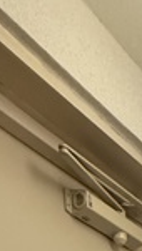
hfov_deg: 15.1
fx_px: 473
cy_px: 530
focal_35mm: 71
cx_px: 245
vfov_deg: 17.7
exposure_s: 1/100
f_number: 2.2
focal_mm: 2.22
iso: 320
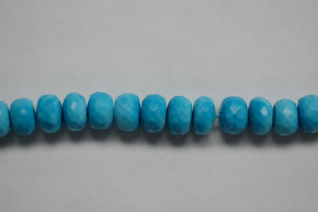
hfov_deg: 22.6
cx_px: 159
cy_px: 106
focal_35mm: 90
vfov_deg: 15.2
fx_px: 794
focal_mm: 60
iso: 400
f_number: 3.3
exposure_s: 1/160
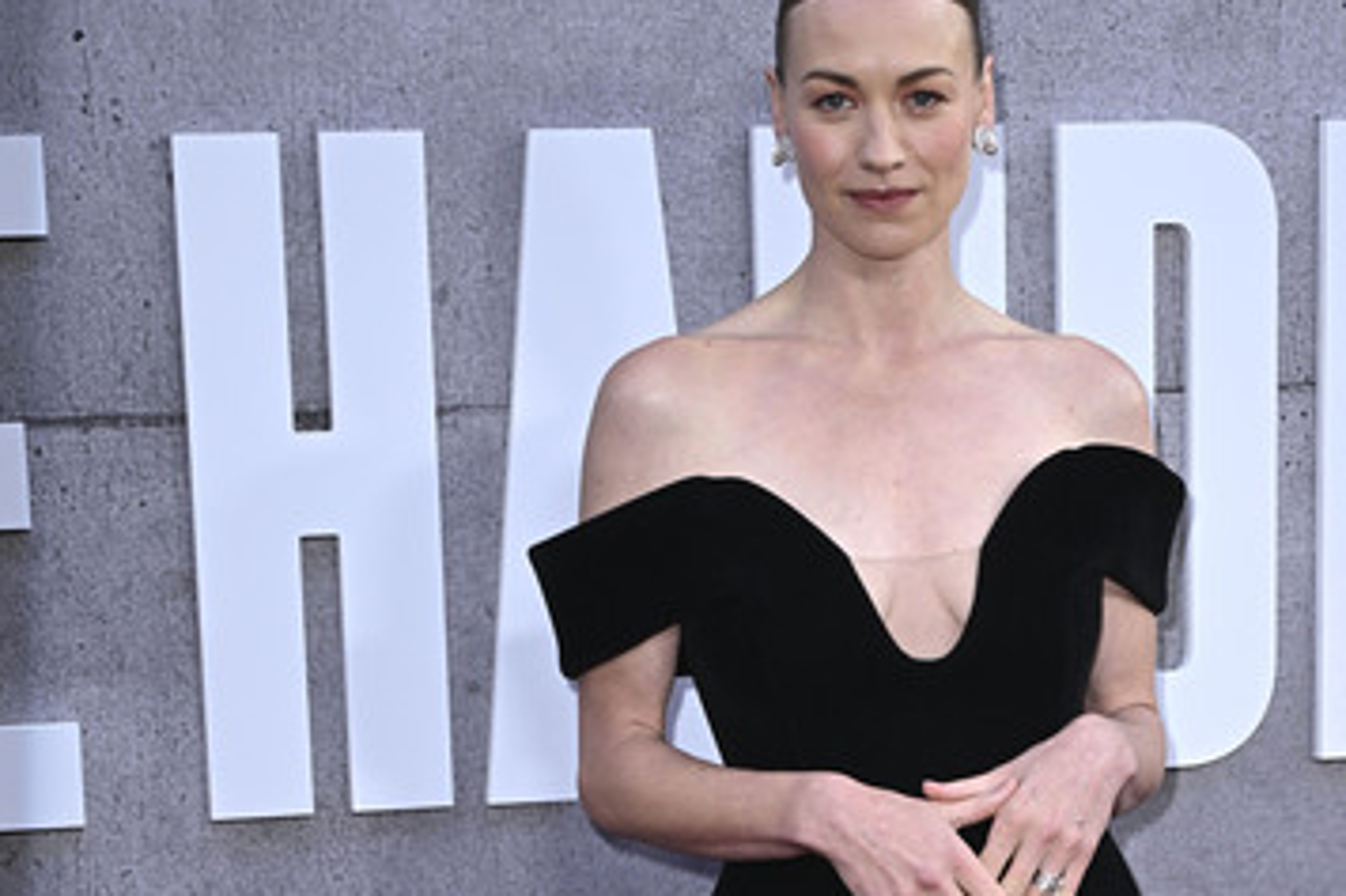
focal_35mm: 62
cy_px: 439
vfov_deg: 21.9
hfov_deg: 32.3
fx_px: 2317
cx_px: 837
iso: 640
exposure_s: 1/250
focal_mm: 49
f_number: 6.3
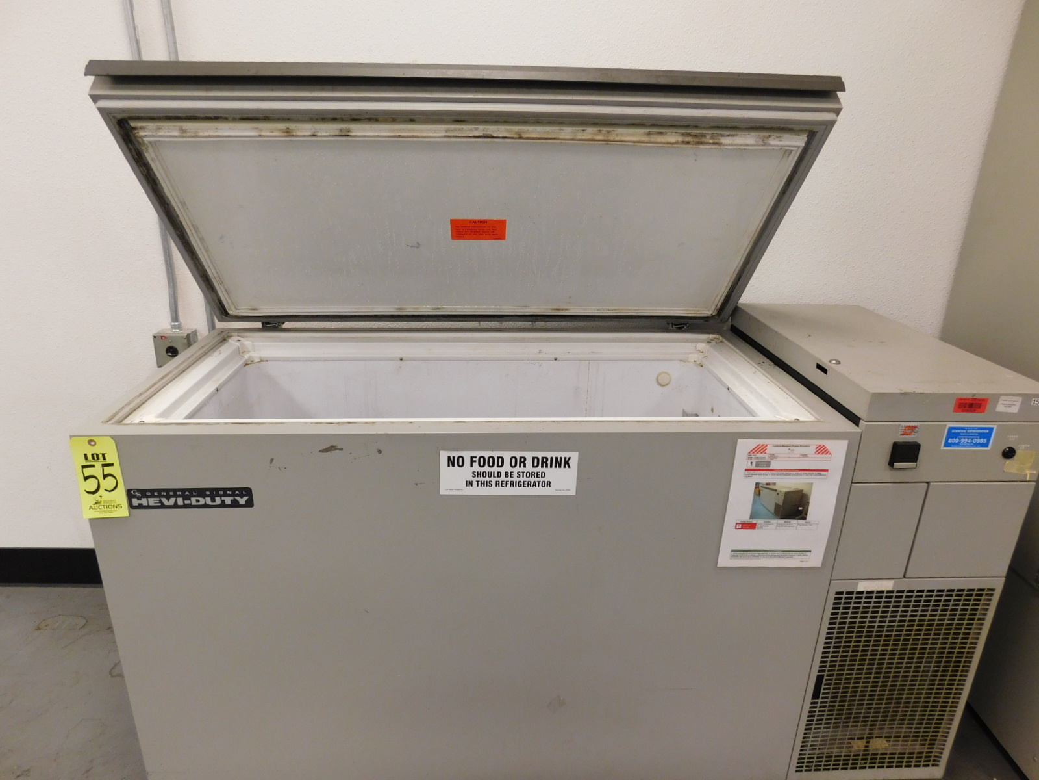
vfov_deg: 58.9
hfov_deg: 73.9
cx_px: 520
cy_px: 390
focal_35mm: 23
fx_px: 690
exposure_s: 1/30
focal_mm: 4
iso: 160
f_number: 3
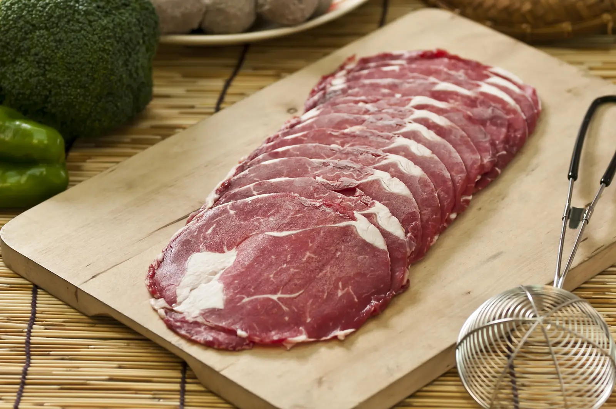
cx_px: 308
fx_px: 2307
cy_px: 204
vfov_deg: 10.1
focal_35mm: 135
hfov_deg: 15.2
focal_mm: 90
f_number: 7.1
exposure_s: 1/60
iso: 200
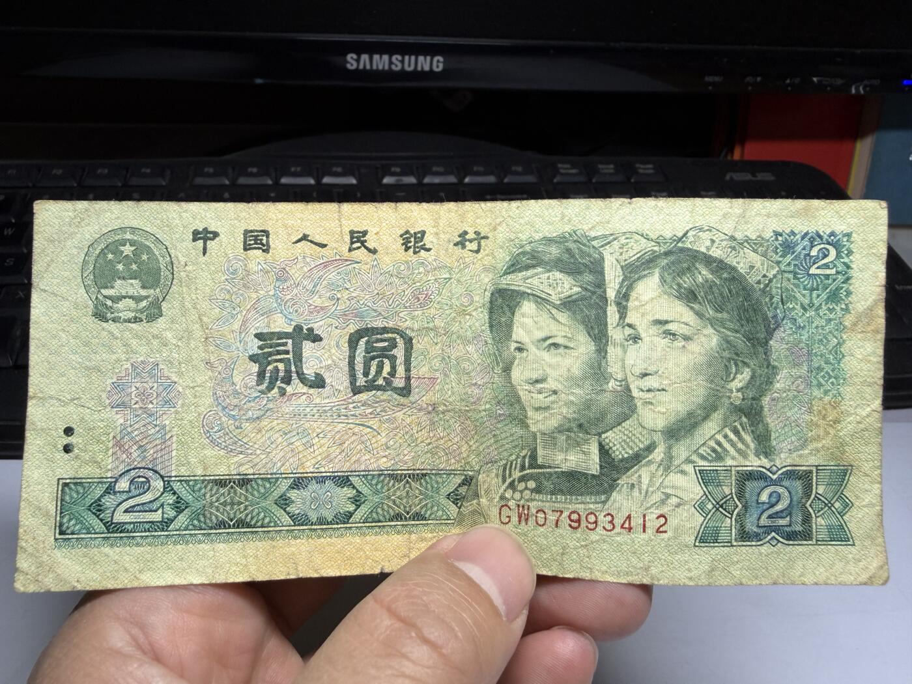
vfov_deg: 53.1
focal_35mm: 26
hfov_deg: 67.3
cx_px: 456
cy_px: 342
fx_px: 685
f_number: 2.2
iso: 50
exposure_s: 1/121
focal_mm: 2.22
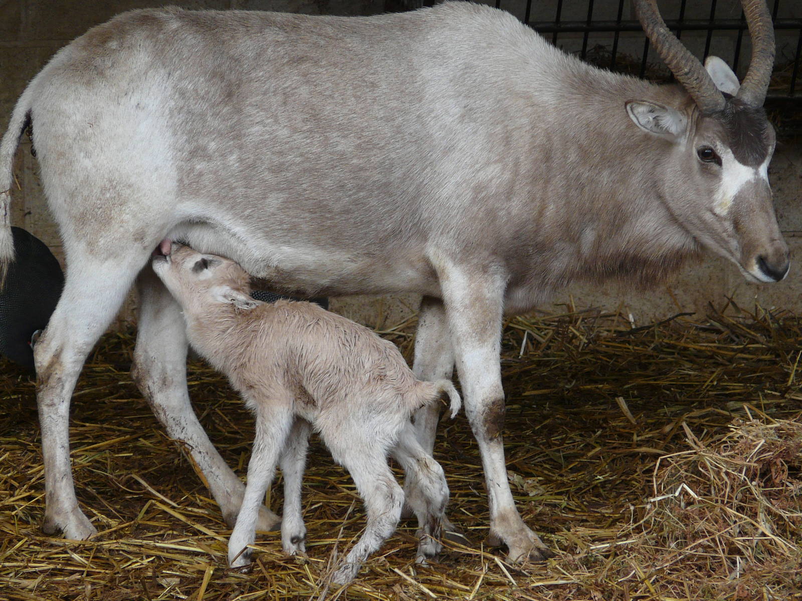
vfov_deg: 3.7
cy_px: 300
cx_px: 401
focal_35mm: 400
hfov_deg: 5.0
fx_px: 9267
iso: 100
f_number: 3.6
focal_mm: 51.6
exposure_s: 1/100
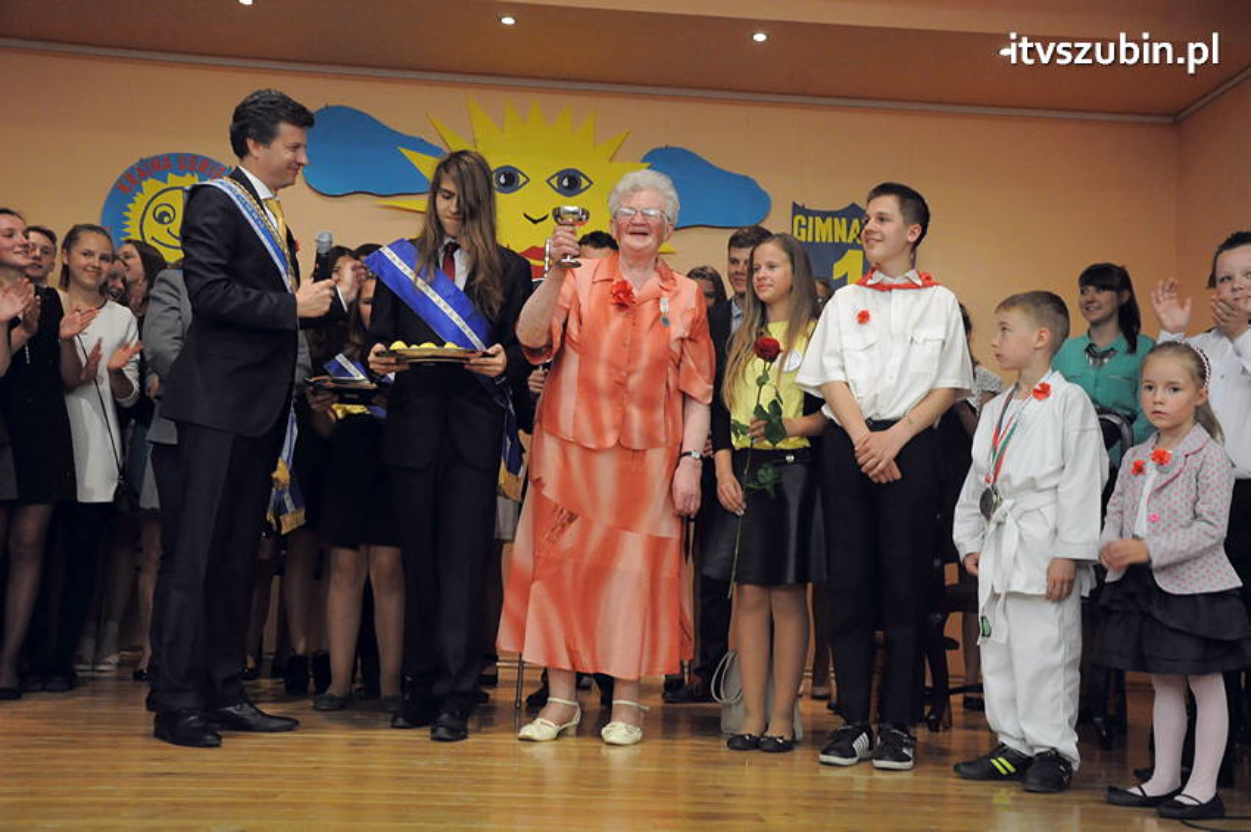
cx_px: 626
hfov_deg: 49.6
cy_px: 416
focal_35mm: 39
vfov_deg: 34.1
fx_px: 1354
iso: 2500
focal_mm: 26
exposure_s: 1/80
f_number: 5.6
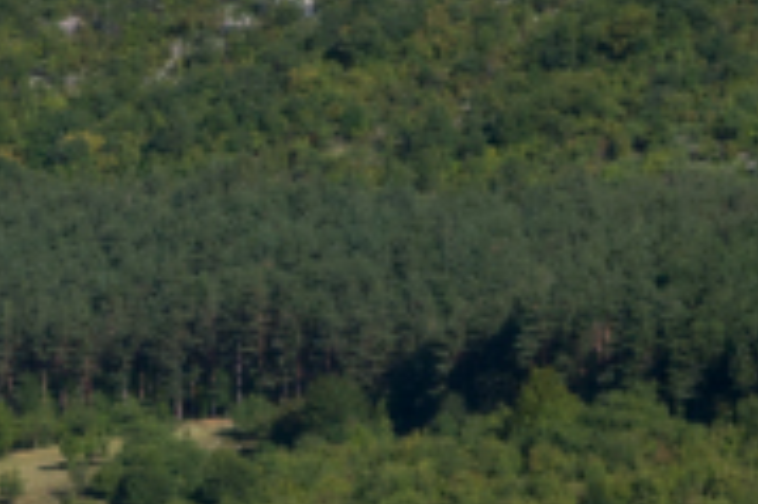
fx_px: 5932
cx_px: -898
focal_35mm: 282
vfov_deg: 4.8
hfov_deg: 7.0
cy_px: 601
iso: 200
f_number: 9
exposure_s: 1/400
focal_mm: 28.13
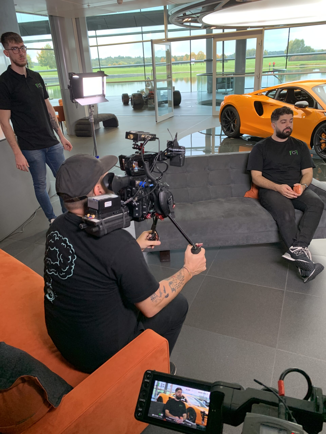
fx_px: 326
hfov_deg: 53.1
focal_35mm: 26
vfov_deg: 67.3
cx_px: 163
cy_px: 217
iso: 100
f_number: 1.8
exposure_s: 1/116
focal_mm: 4.25
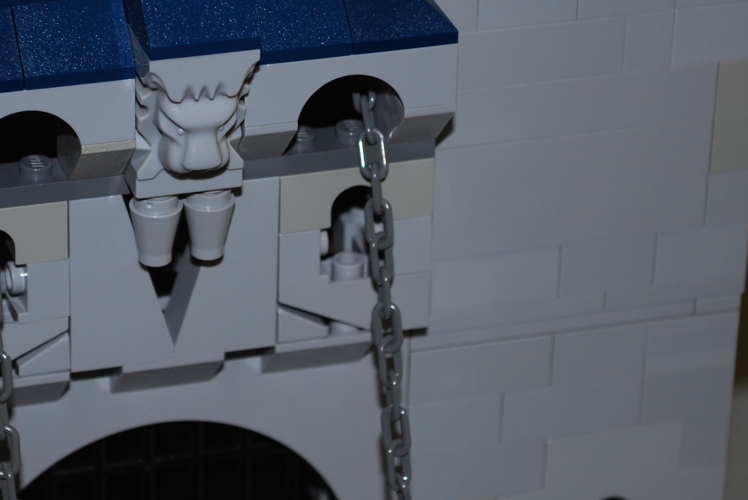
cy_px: 125
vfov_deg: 8.6
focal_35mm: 159
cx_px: 192
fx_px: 3306
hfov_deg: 12.9
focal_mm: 55
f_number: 5.6
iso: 200
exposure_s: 1/60
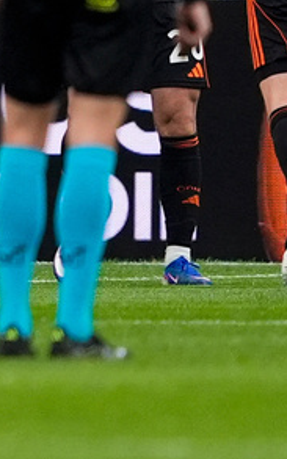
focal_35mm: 1426
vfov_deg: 1.5
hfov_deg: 0.9
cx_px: -273
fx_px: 17855
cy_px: -35
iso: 1600
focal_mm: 400
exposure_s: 1/1250
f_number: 2.8
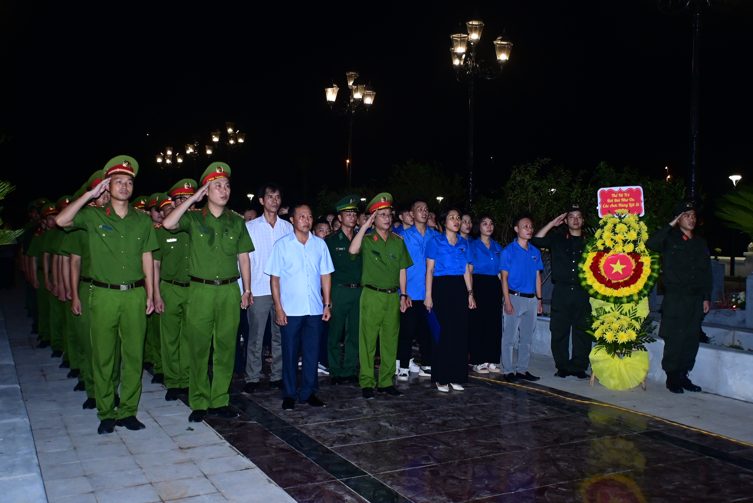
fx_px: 712
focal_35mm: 34
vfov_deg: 39.0
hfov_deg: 55.8
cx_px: 376
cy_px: 252
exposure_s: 1/200
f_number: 4
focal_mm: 23
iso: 2000
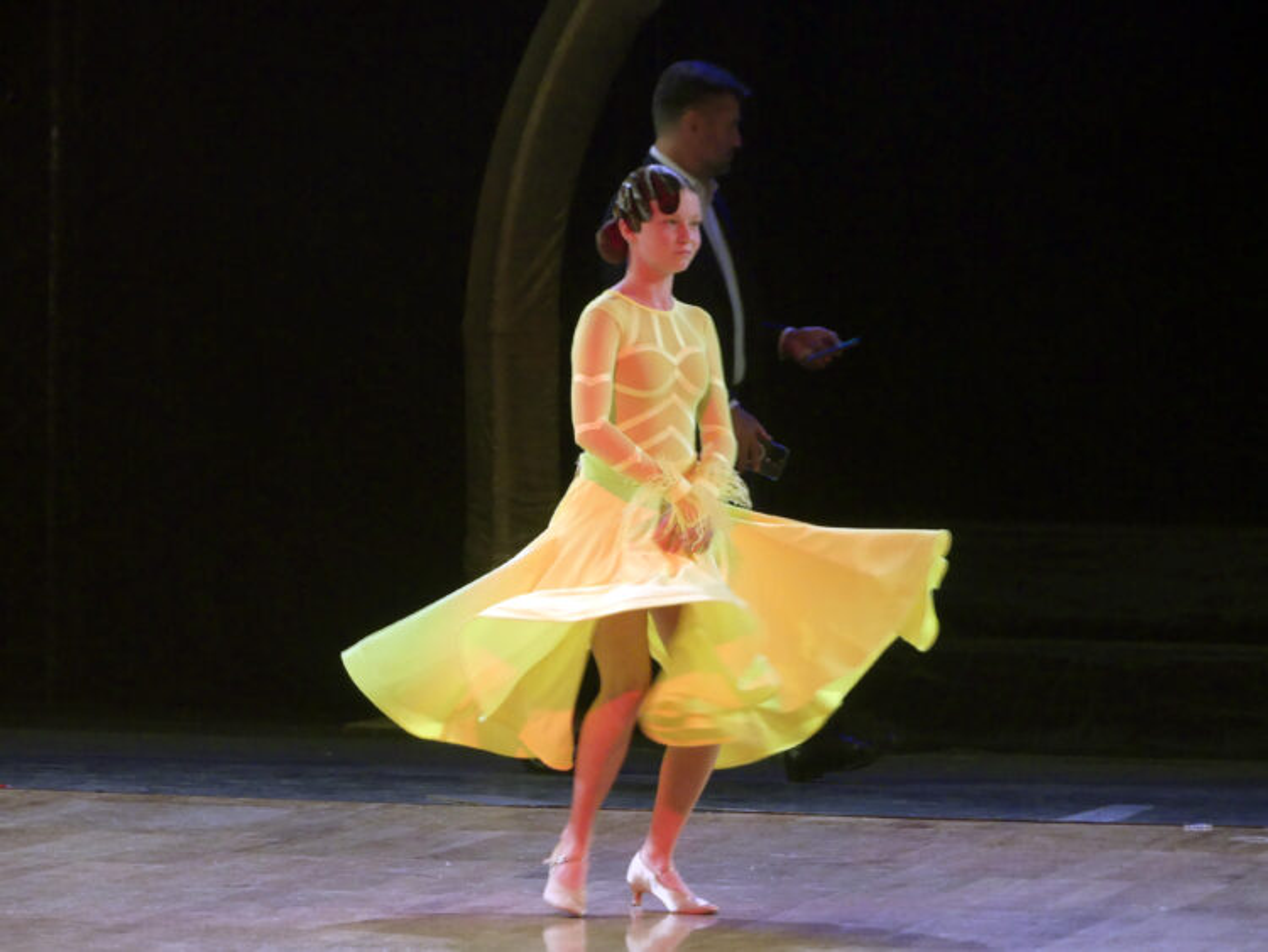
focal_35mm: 310
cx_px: 634
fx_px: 11359
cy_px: 476
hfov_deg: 6.4
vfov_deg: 4.8
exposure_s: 1/100
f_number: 2.8
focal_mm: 55.7
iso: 640
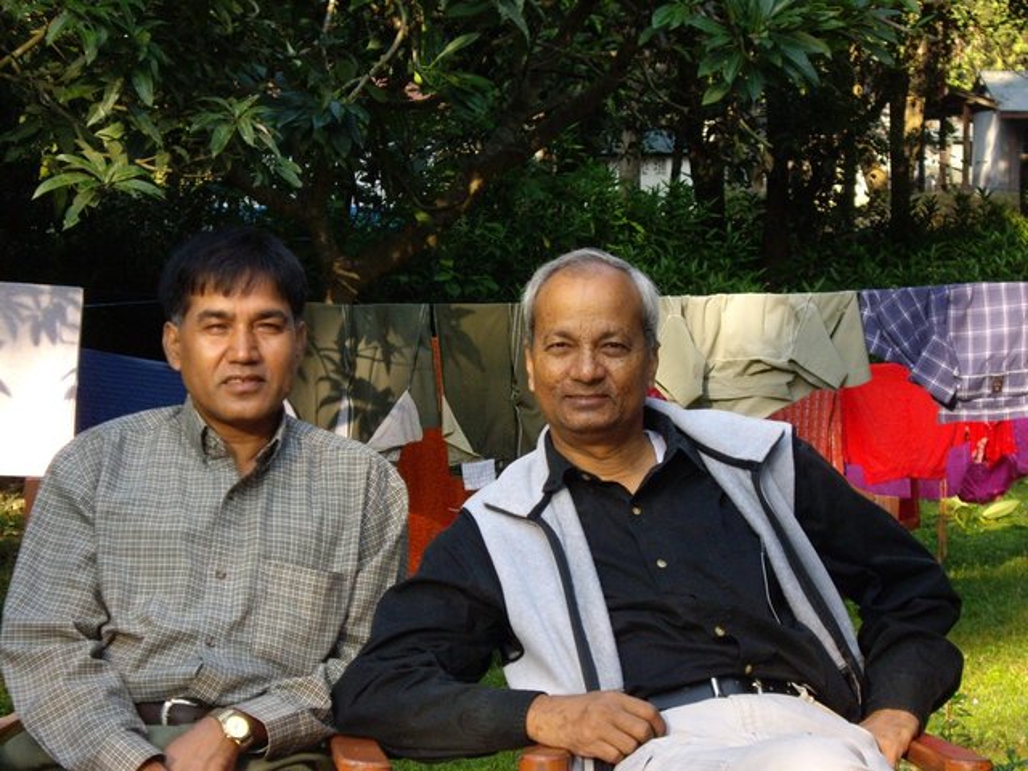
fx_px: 2792
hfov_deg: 20.9
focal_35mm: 94
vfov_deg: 15.7
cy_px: 386
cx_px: 514
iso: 200
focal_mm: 15.3
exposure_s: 1/160
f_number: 4.6
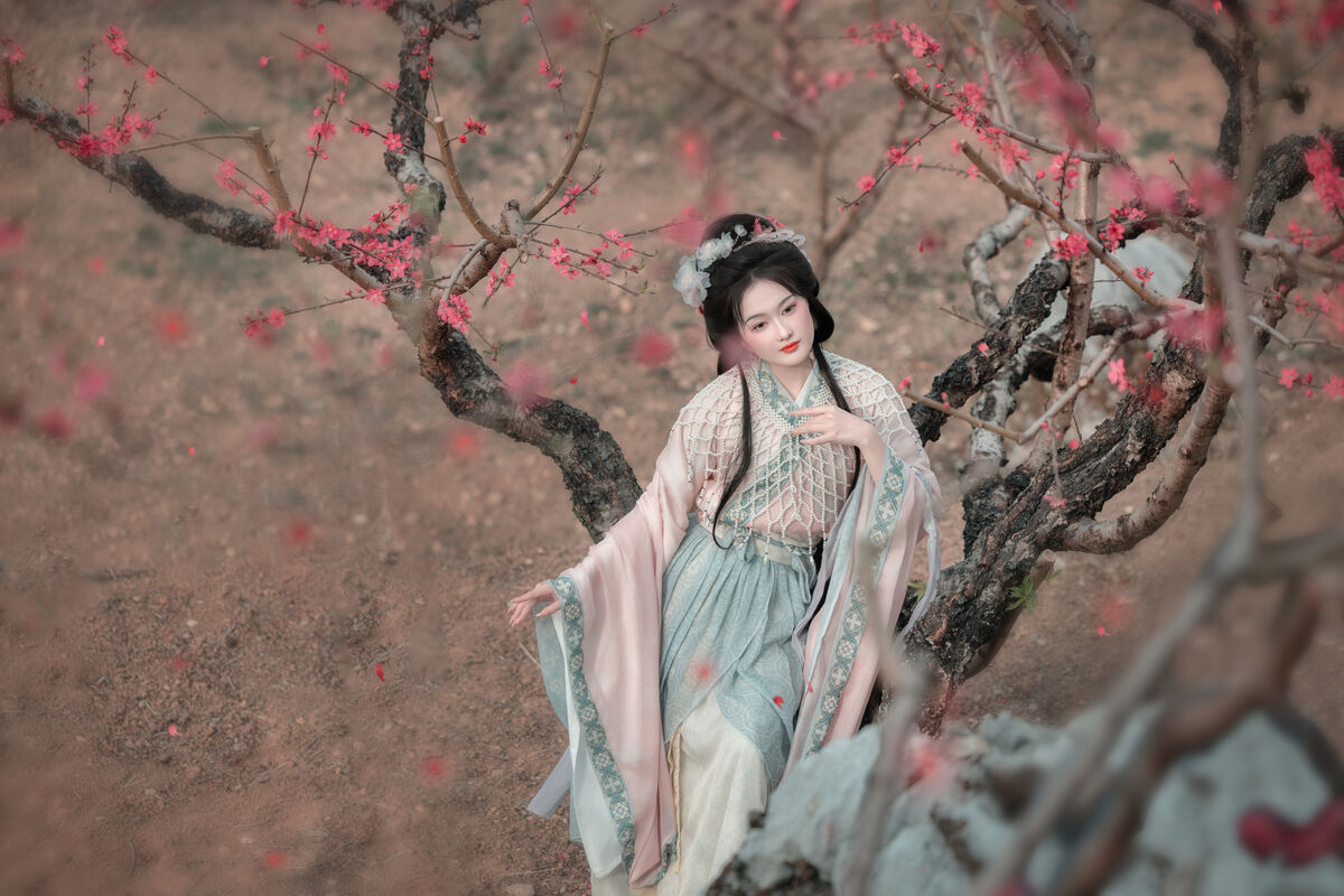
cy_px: 448
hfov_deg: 16.1
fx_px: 4741
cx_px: 672
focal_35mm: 127
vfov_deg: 10.8
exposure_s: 1/640
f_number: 2.8
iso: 50
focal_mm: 128
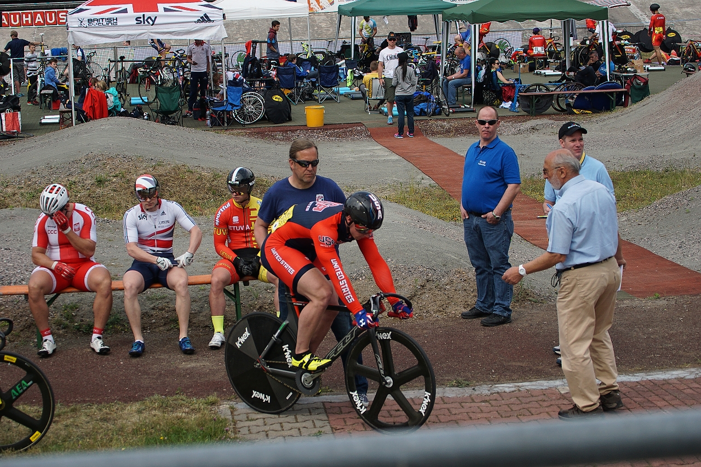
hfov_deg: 27.0
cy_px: 234
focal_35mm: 75
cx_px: 350
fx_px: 1460
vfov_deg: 18.2
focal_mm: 50
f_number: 4.5
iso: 250
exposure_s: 1/1000
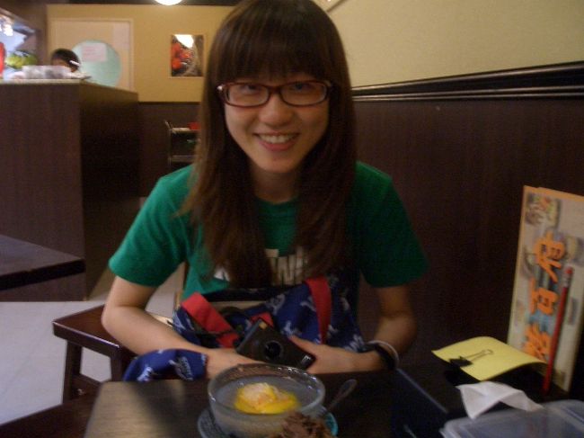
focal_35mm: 36
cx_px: 292
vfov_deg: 39.6
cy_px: 219
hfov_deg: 51.4
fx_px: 607
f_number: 4
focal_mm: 4.8
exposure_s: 1/8
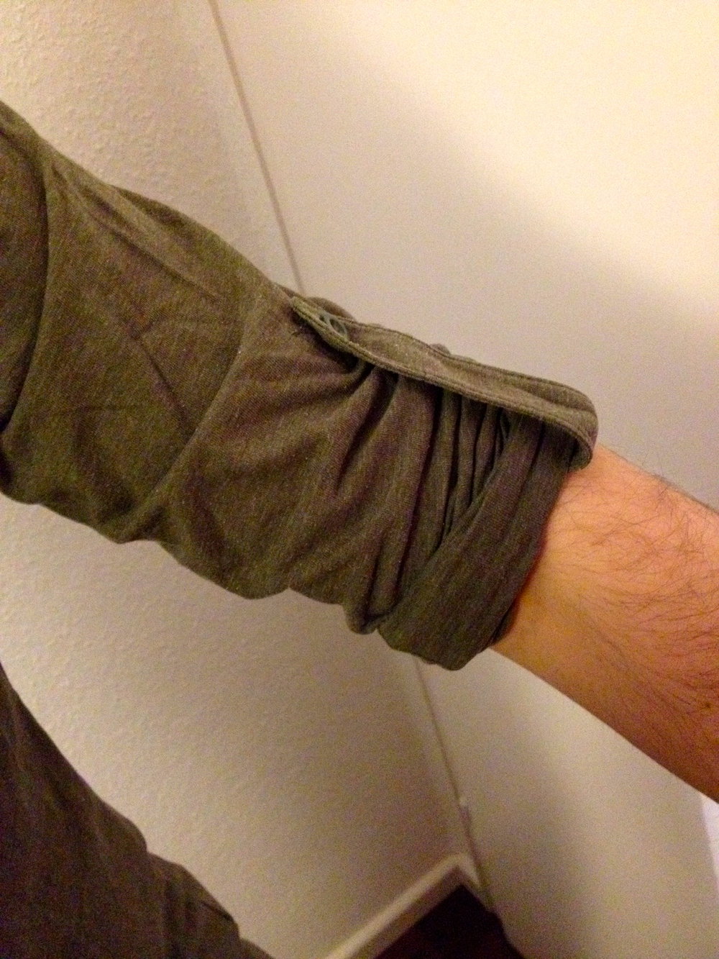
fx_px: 969
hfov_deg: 40.7
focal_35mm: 35
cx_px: 360
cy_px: 480
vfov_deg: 52.6
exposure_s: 1/15
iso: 800
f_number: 2.4
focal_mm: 4.28
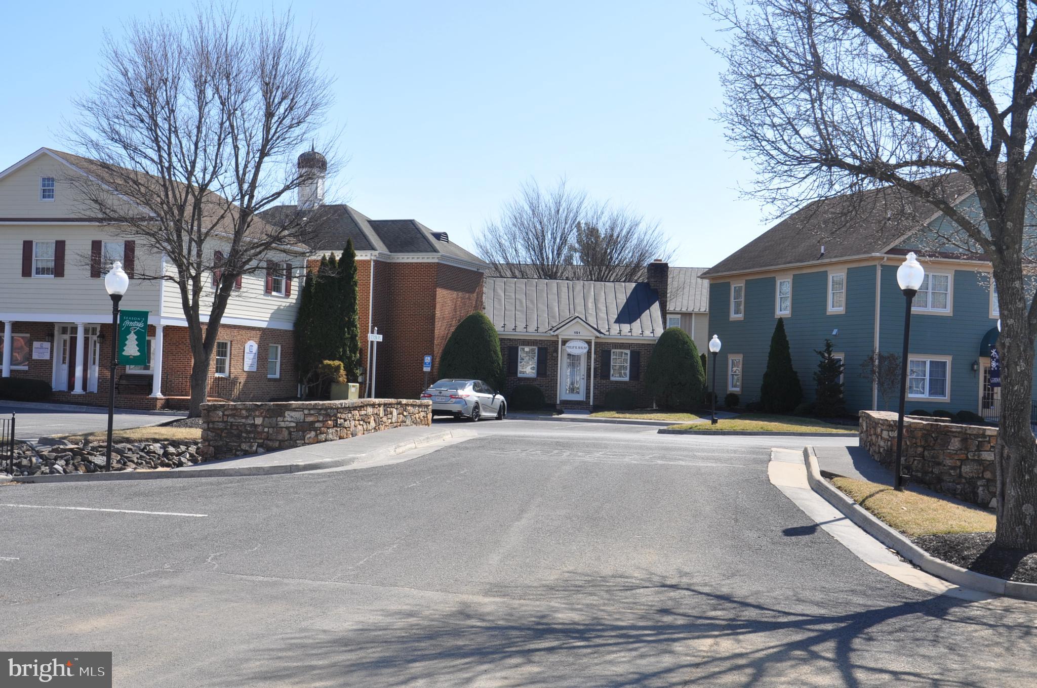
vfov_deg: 28.0
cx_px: 518
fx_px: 1381
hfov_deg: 41.2
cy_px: 344
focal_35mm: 48
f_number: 9
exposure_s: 1/320
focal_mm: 32
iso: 200
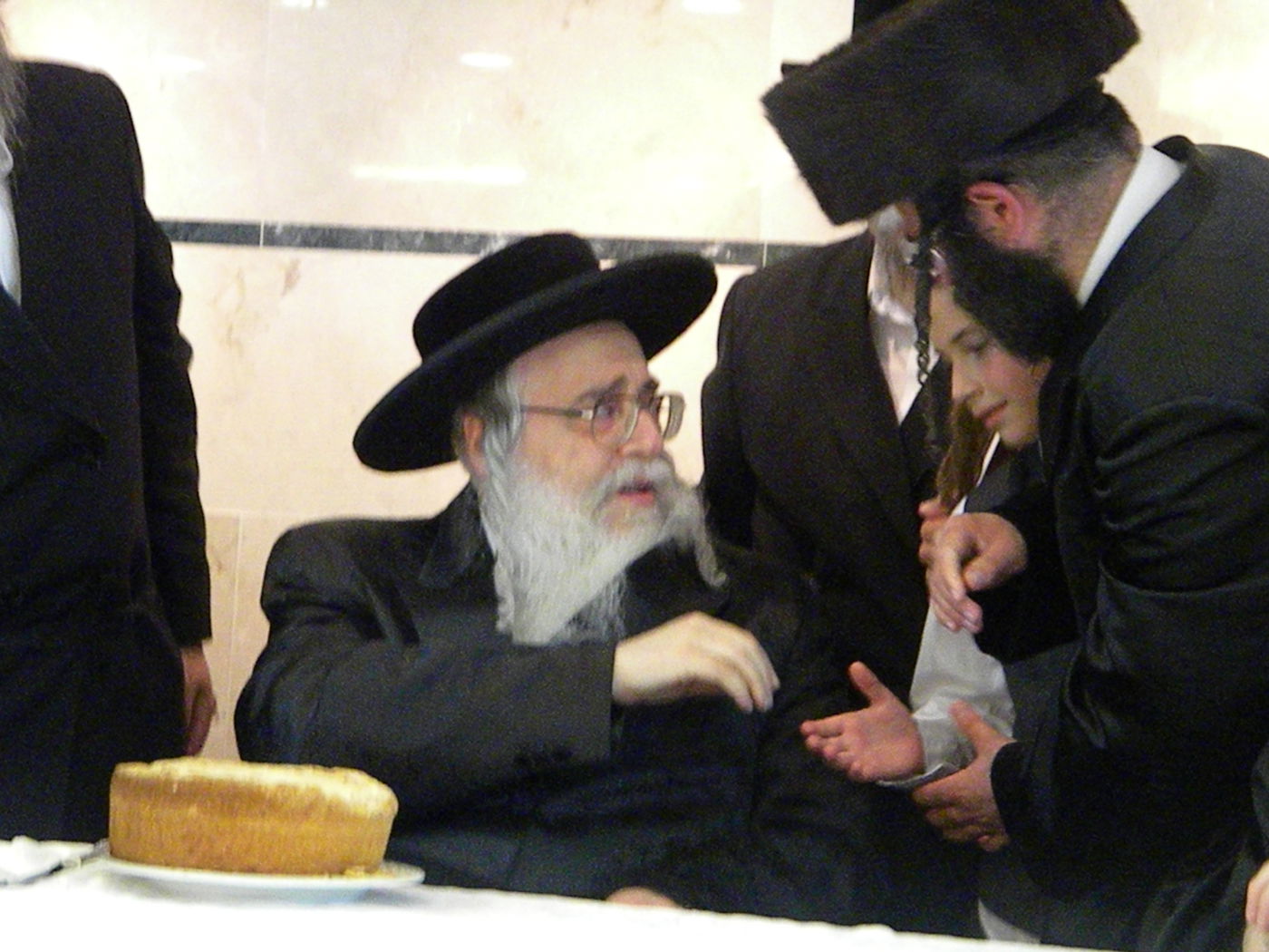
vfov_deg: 14.1
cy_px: 476
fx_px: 3849
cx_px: 634
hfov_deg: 18.7
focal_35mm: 105
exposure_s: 1/68
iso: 2694
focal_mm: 19
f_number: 4.7
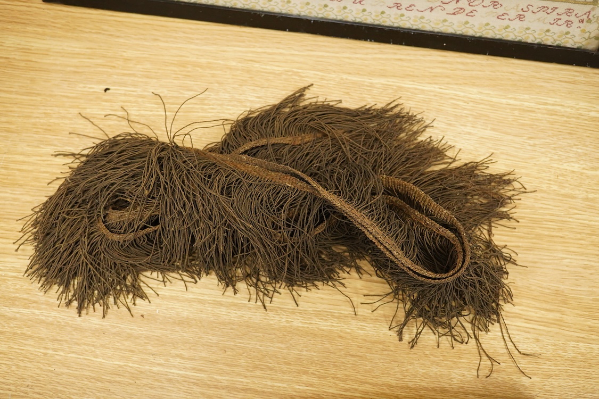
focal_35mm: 45
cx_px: 300
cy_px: 200
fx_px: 749
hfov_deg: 43.6
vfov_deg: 29.9
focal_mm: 30
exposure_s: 1/160
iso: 2500
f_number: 7.1
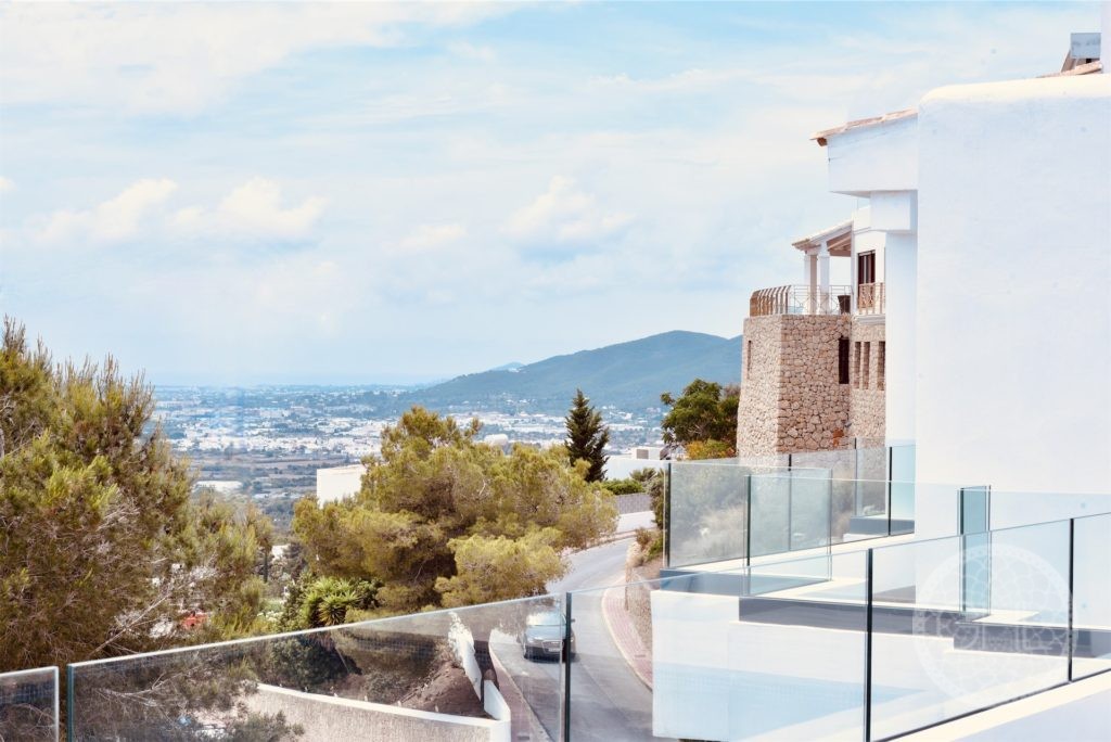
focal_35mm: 70
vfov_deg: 19.5
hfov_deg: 28.8
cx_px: 556
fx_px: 2161
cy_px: 371
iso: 125
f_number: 14
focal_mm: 70
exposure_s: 1/80
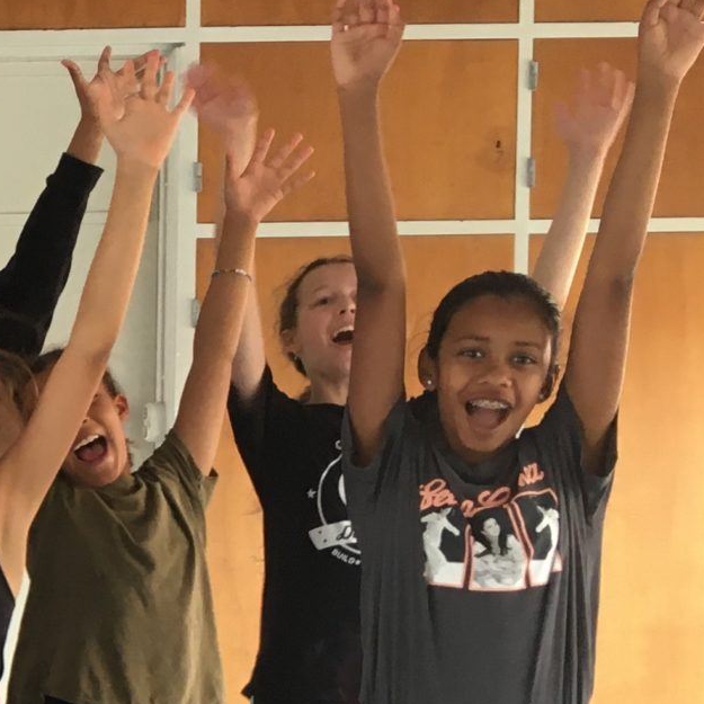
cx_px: -537
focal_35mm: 105
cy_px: 727
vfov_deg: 16.2
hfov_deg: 14.7
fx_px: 2416
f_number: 2.2
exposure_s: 1/33
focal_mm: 4.15
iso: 80
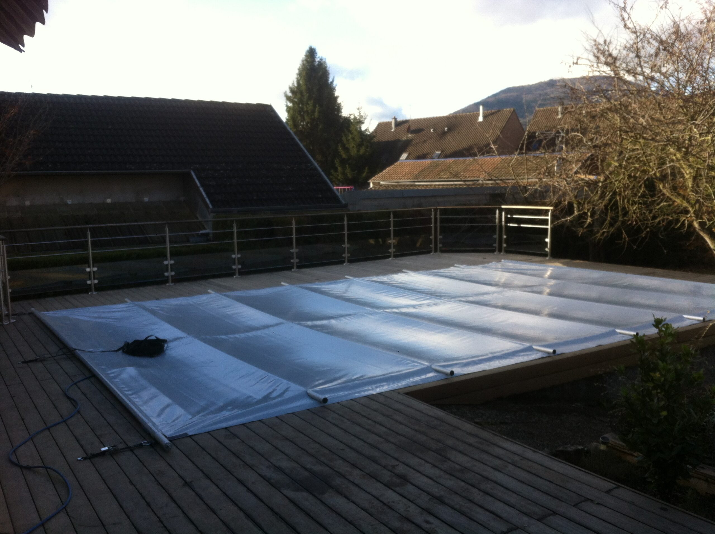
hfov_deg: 52.7
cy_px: 267
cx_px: 358
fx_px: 722
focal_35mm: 35
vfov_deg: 40.6
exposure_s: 1/387
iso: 80
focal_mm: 3.85
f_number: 2.8
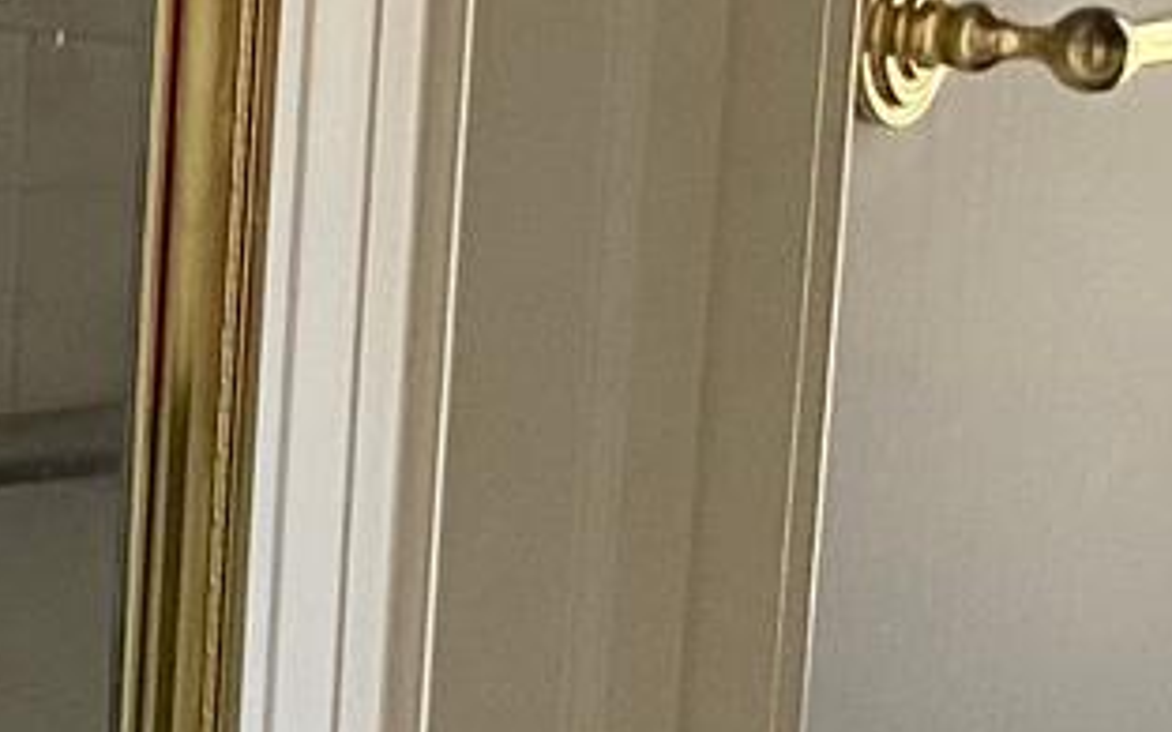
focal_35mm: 181
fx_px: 5781
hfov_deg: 10.4
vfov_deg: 7.2
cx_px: -1352
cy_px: 593
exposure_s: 1/60
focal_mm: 4.25
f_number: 1.8
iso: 125
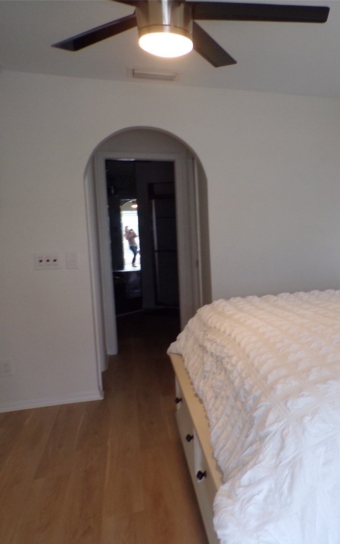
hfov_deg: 34.7
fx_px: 504
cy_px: 272
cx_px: 320
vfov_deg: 56.7
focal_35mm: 34
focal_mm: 4.3
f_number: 3
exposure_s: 1/34
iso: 151
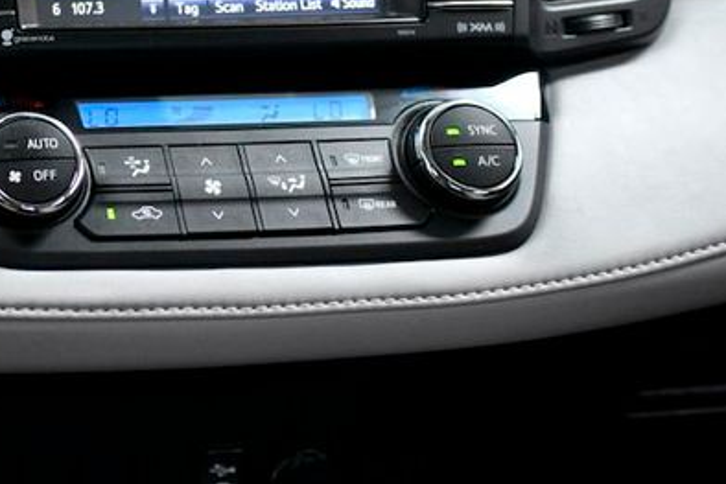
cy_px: 23
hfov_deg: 18.6
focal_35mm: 104
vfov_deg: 13.0
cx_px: -146
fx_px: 2098
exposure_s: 1/320
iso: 2500
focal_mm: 40
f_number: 3.5
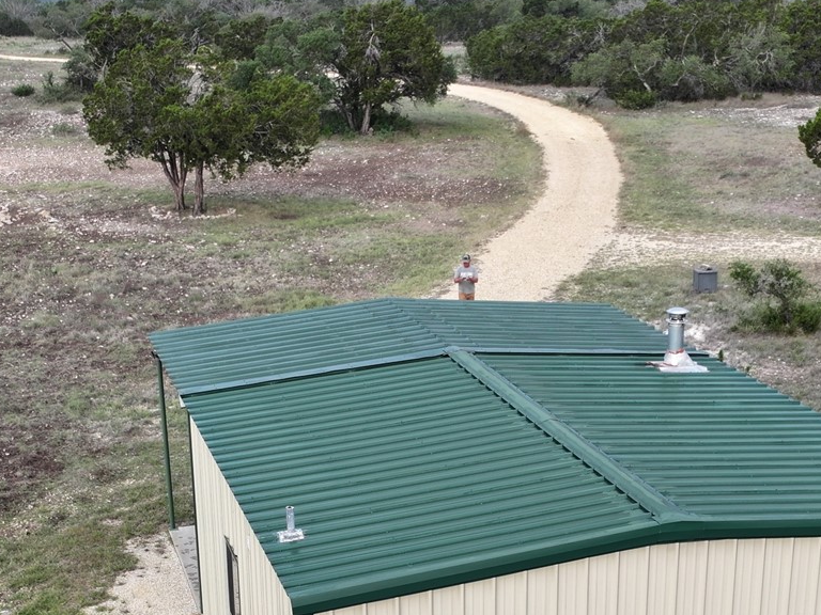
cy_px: 617
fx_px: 1518
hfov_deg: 30.2
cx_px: 474
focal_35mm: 64
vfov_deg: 22.1
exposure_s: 1/320
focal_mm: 12.29
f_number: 2.8
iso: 100
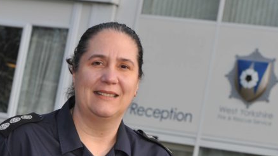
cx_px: 144
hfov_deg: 11.2
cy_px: 141
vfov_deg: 6.3
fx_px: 1422
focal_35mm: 193
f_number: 14
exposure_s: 1/250
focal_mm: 105
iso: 400
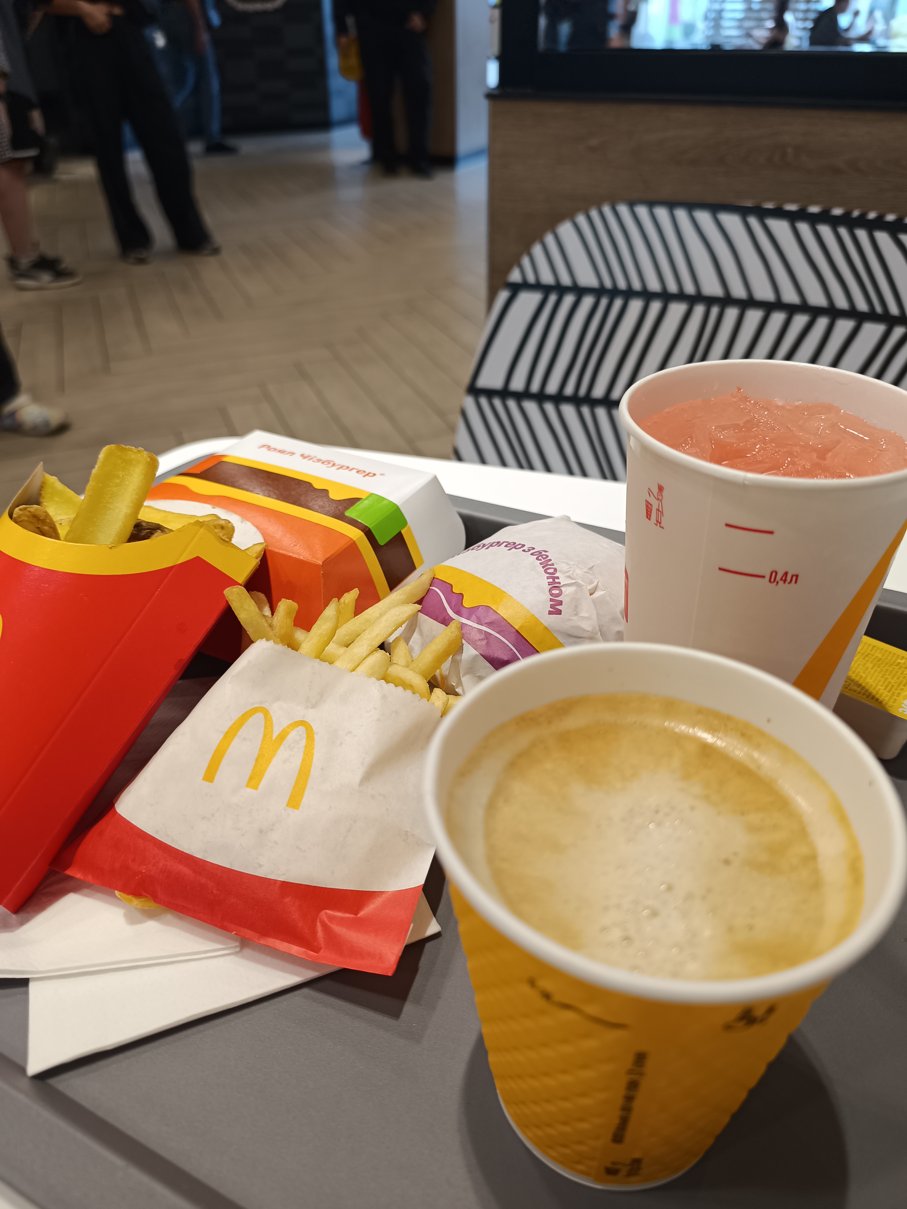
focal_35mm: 24
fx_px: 838
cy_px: 604
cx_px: 454
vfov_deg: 71.6
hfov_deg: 56.8
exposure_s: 1/100
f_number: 1.65
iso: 381
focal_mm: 6.14
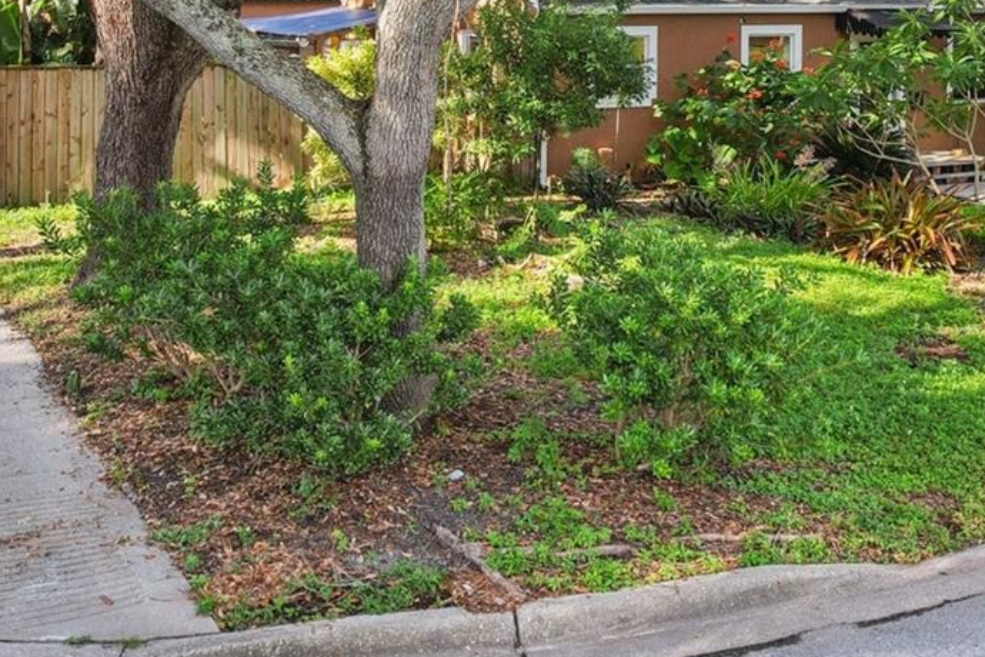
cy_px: 10
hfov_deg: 38.5
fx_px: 1395
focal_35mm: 51
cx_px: 654
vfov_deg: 25.3
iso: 100
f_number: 2.8
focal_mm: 8.38
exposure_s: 1/320
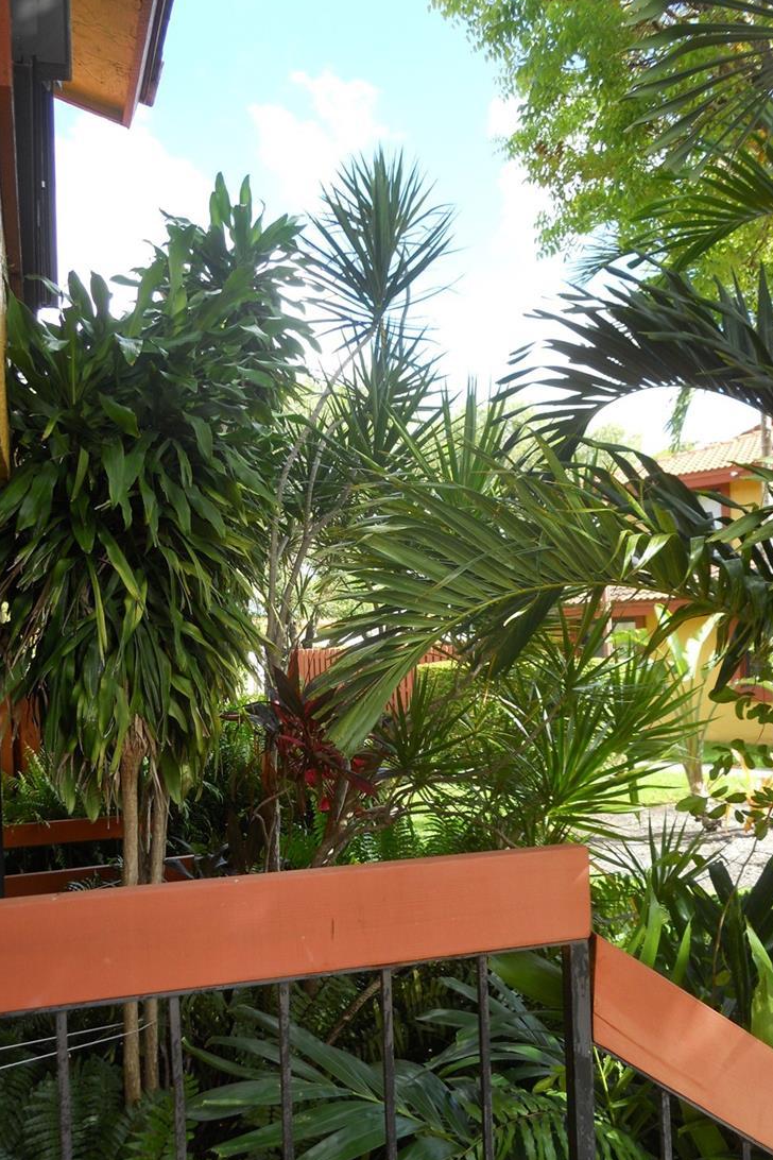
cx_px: 375
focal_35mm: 32
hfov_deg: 41.1
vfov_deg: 58.7
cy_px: 595
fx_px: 1031
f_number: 2.7
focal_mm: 5
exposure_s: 1/250
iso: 80
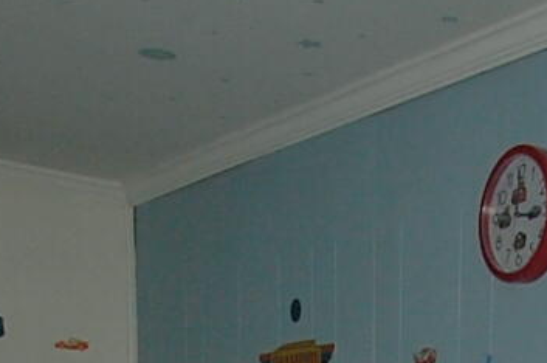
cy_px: 830
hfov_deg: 20.5
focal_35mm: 96
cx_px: 559
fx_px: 1456
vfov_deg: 11.9
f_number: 5.6
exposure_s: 1/60
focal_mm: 10
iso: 200
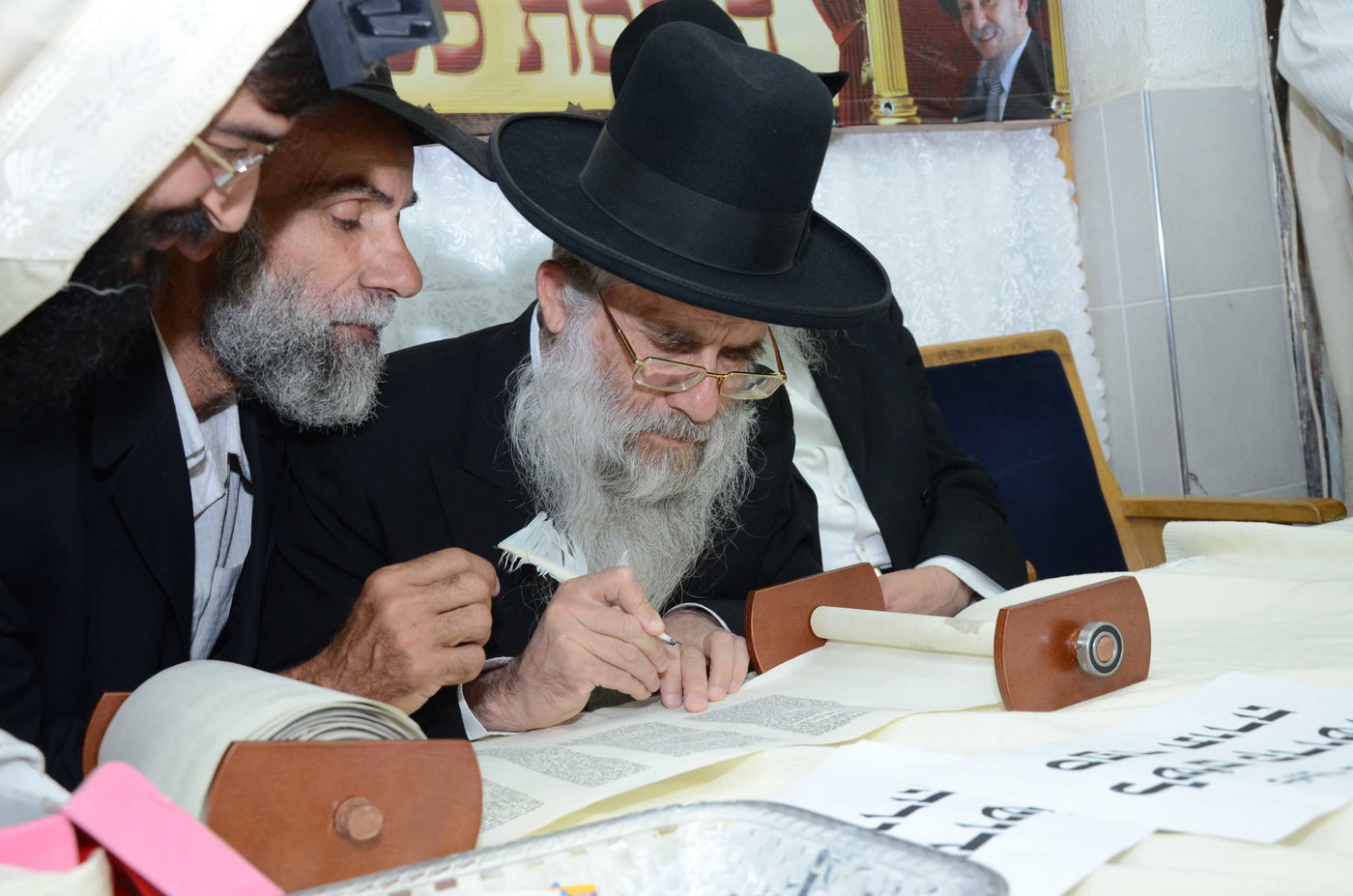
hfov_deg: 46.5
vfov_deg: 31.8
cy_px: 448
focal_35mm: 42
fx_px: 1575
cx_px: 676
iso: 1000
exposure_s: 1/100
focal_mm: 28
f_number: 5
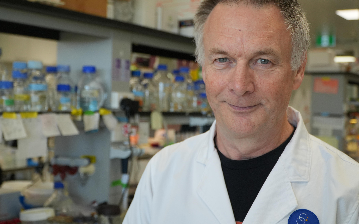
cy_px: 99
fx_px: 495
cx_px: 171
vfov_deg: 25.5
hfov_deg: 39.9
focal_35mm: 51
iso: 1250
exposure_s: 1/500
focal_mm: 31
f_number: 4
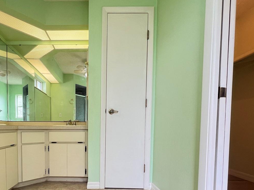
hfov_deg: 77.2
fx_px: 154
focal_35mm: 21
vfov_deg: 61.1
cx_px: 92
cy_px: 135
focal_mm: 1.57
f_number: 1.8
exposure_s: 1/120
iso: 125
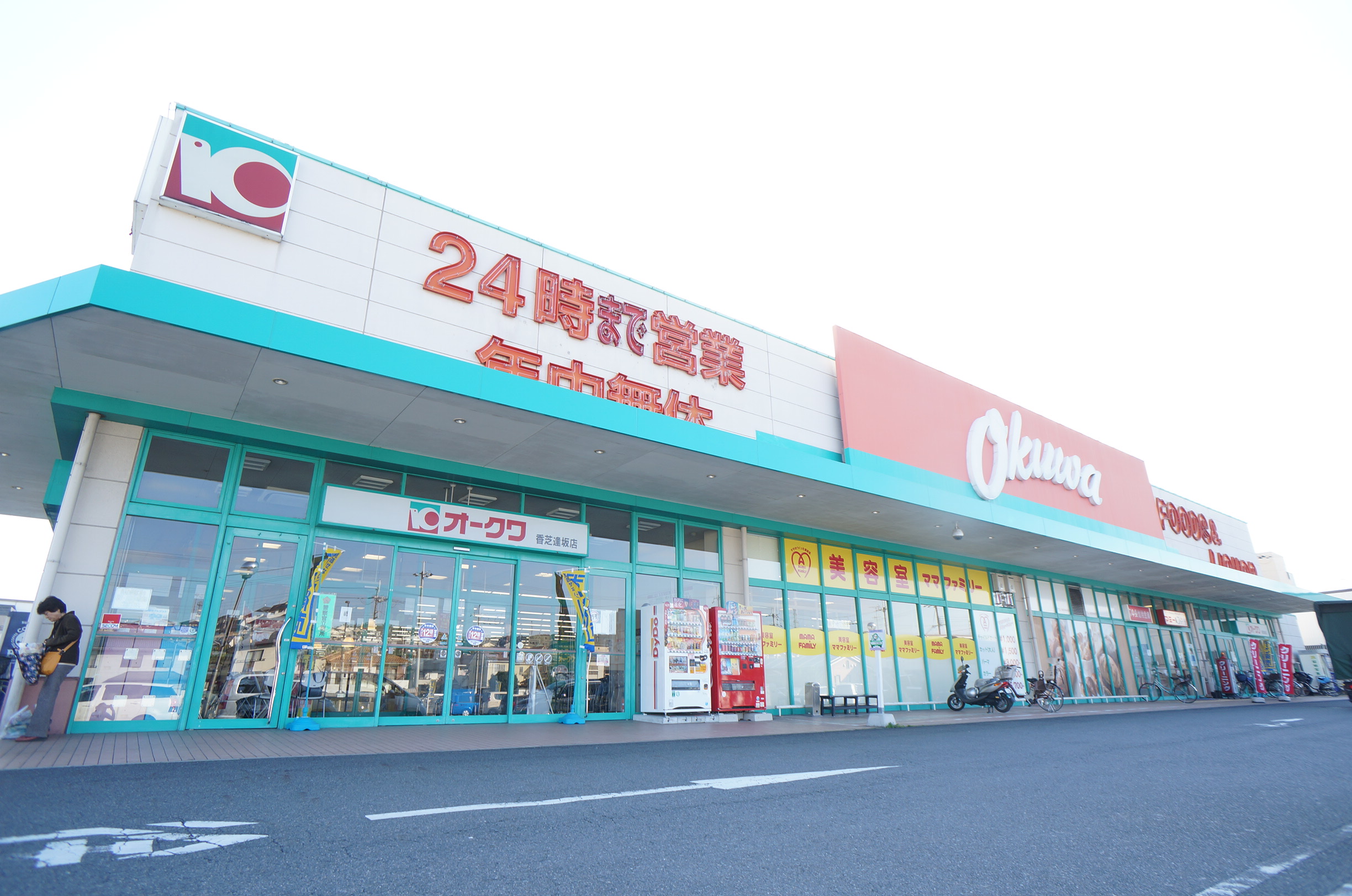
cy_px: 448
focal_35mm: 24
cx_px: 676
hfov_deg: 73.8
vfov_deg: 53.0
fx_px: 900
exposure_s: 1/80
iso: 100
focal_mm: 16
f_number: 5.6
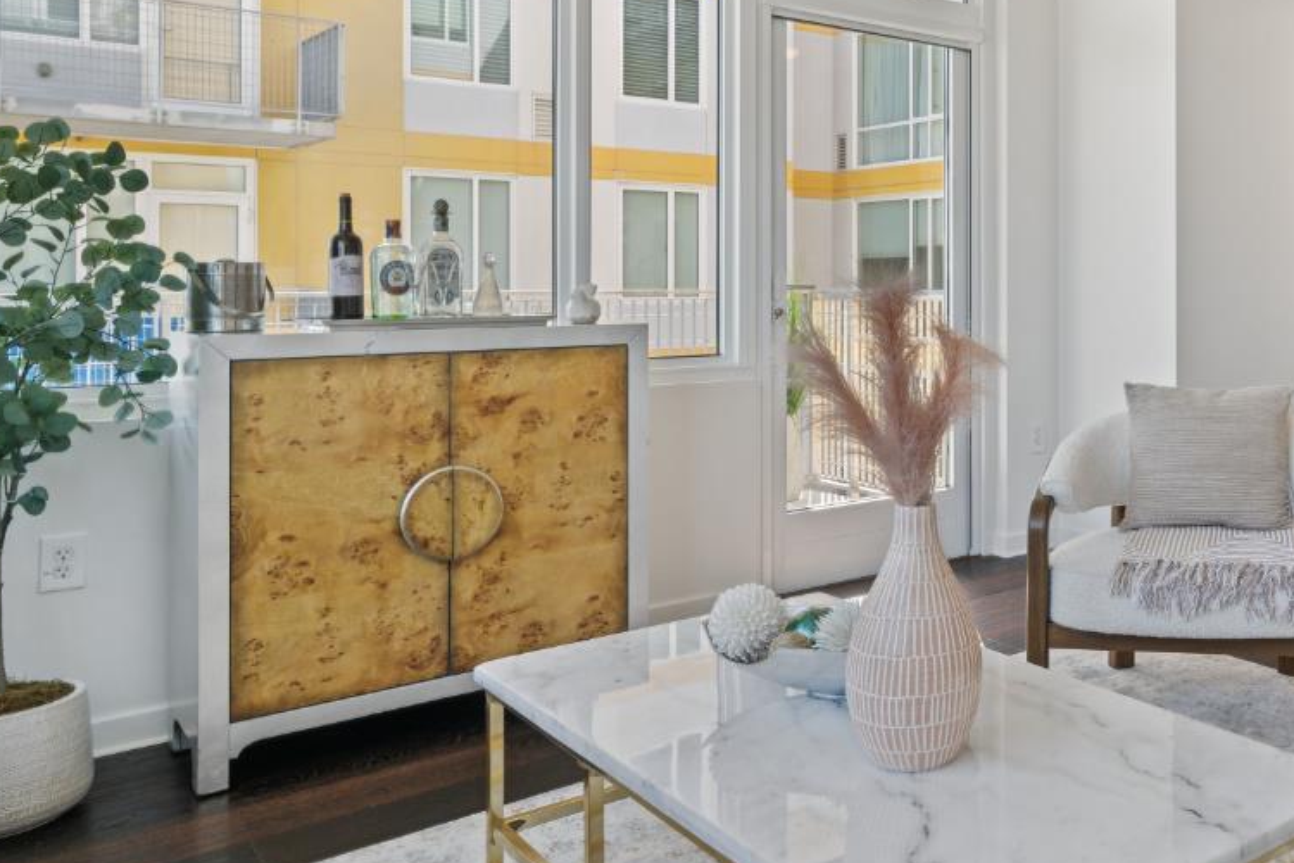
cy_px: 259
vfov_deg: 40.4
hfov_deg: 52.5
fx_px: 1150
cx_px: 1134
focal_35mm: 32
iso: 400
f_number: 9
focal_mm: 16
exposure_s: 1/25
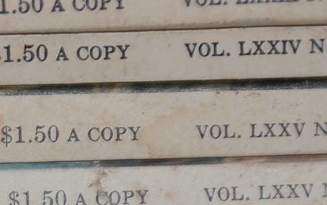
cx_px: 32
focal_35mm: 800
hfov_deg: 2.6
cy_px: 173
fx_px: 7127
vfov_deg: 1.6
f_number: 5.6
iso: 100
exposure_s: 1/60
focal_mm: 105
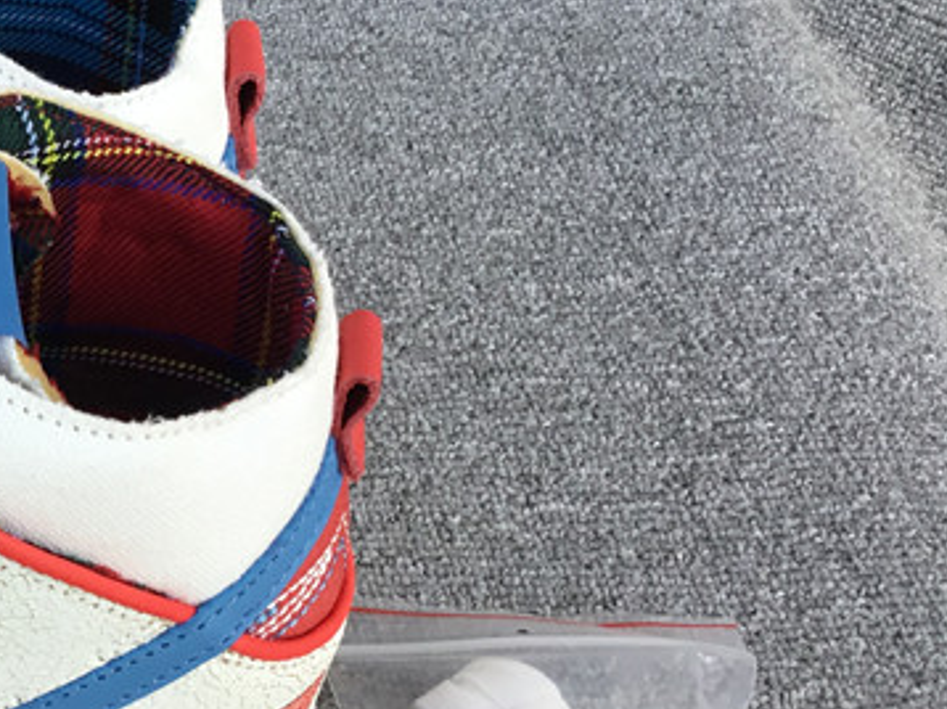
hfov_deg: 22.8
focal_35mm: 78
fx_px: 2132
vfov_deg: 18.8
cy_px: 448
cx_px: -222
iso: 25
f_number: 2.4
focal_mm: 3.3
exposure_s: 1/204
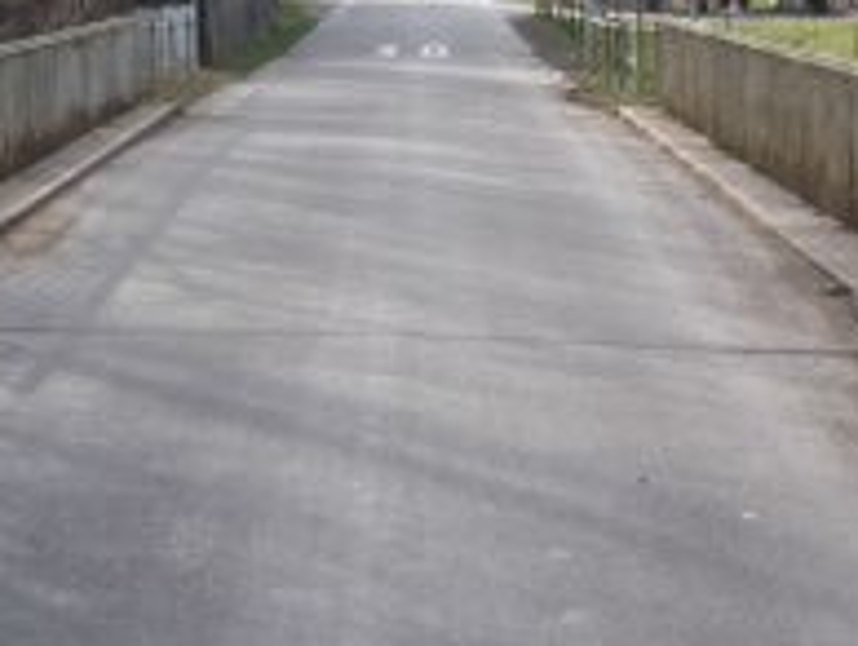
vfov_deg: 18.3
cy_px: 40
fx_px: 1961
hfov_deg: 24.7
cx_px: 389
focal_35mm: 79
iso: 100
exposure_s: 1/200
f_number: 4
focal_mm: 5.2
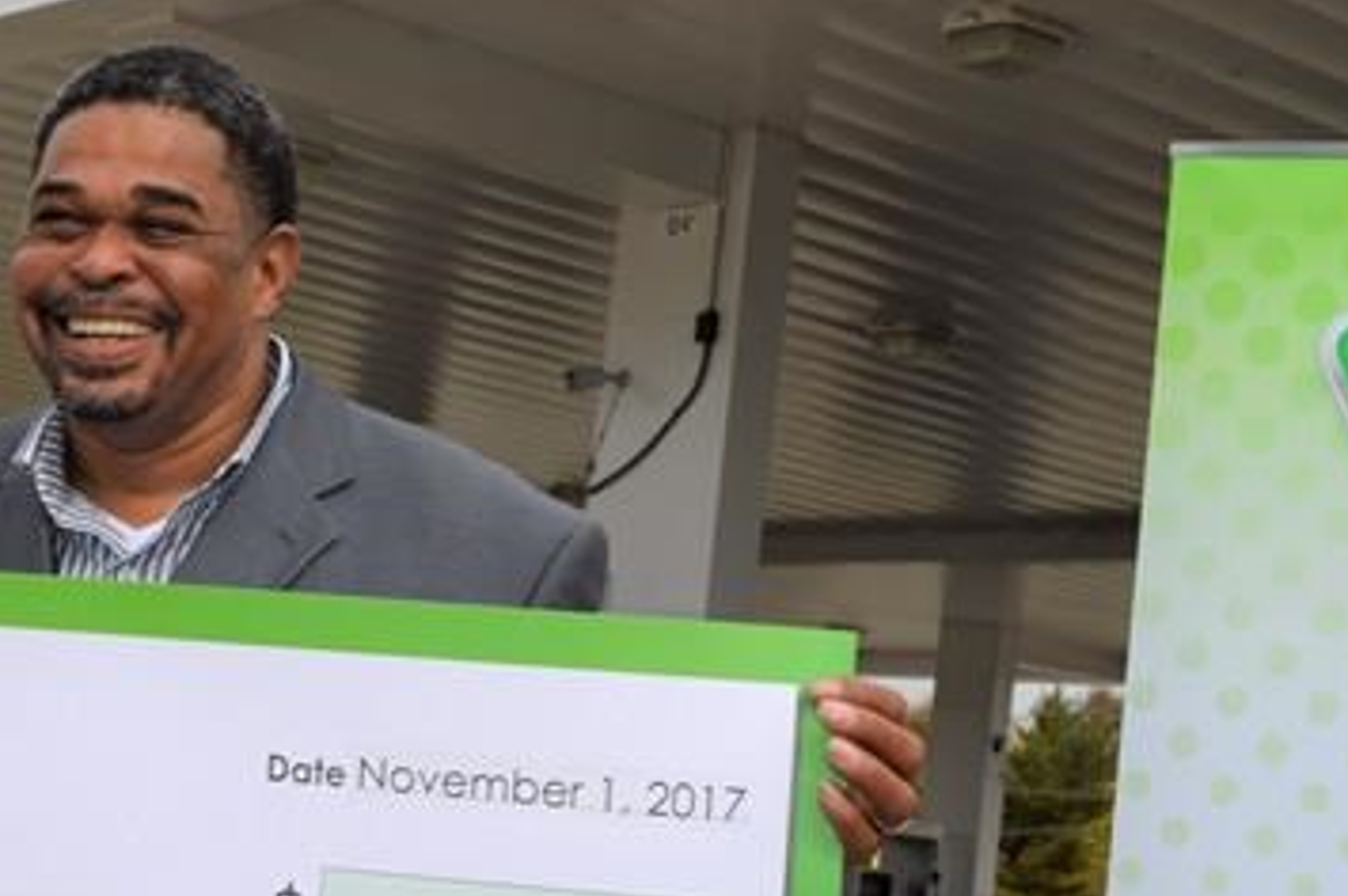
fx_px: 3292
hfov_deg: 22.9
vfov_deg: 15.4
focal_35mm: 88
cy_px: 661
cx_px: 319
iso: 100
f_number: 10
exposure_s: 1/200
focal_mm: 32
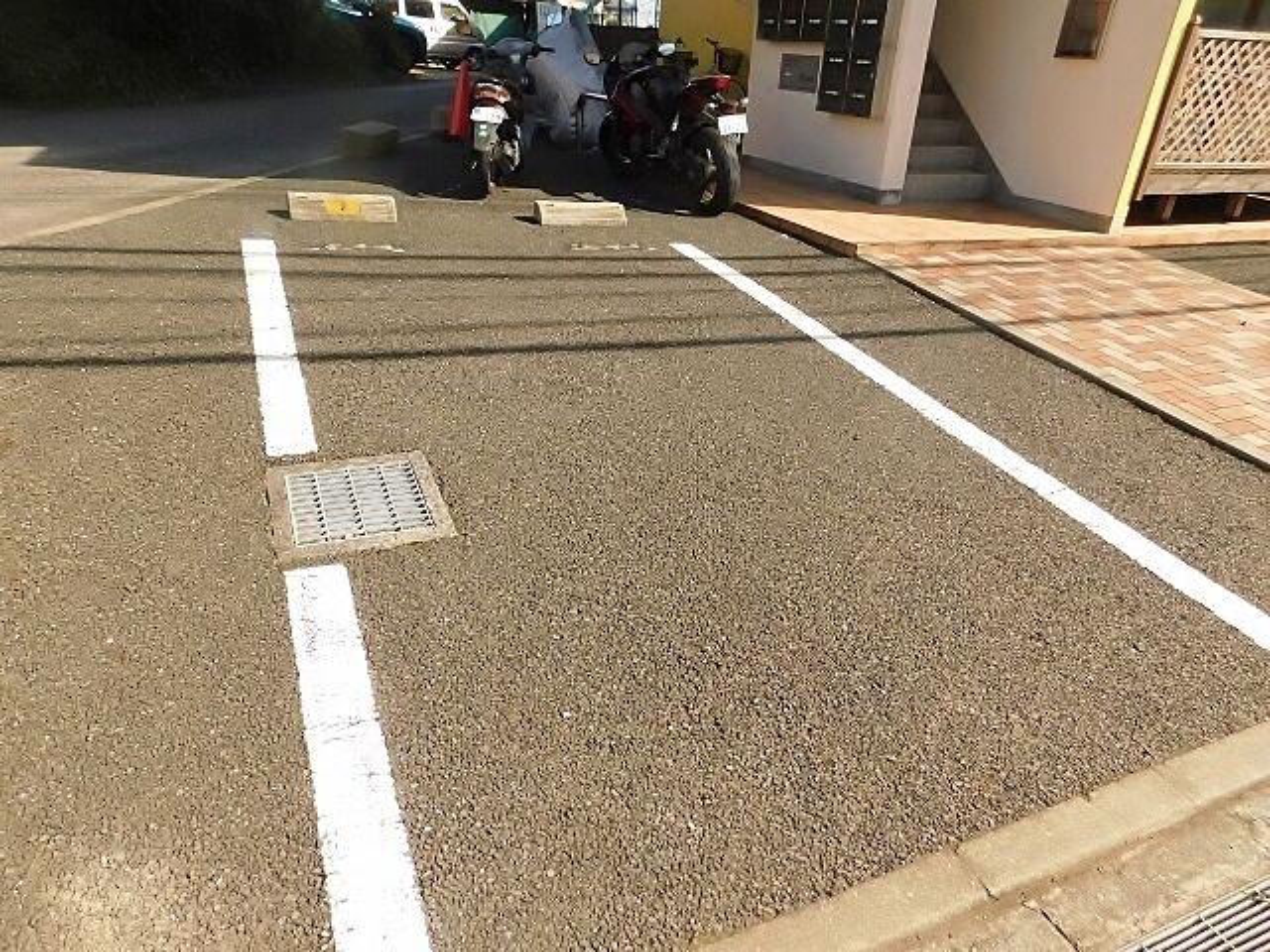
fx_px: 844
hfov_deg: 73.9
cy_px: 476
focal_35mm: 23
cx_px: 635
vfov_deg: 58.9
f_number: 3
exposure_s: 1/800
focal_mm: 4
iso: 125
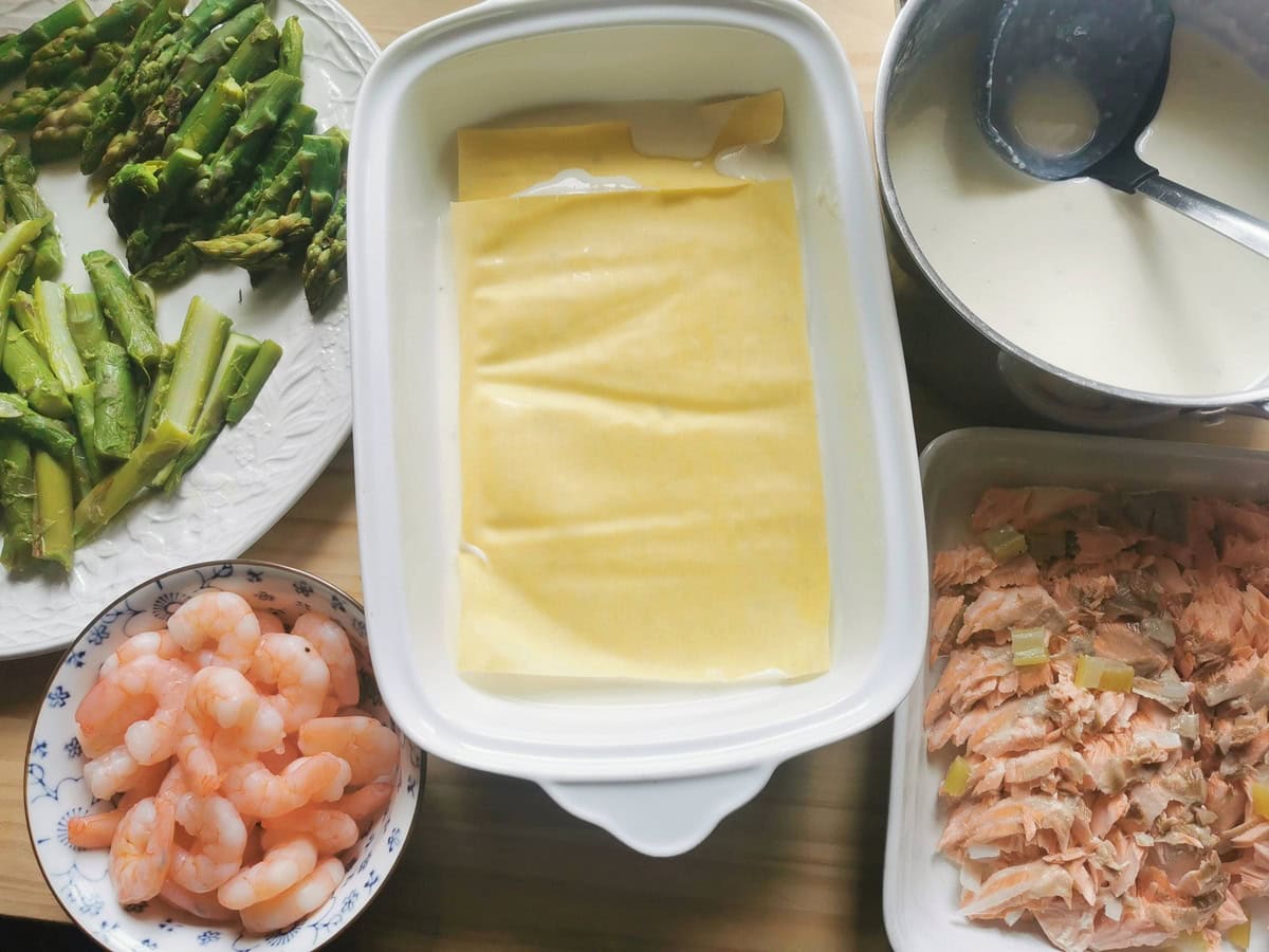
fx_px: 990
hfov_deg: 65.3
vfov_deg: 51.4
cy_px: 476
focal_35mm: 27
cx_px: 634
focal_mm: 5.6
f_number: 1.6
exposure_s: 1/247
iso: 50
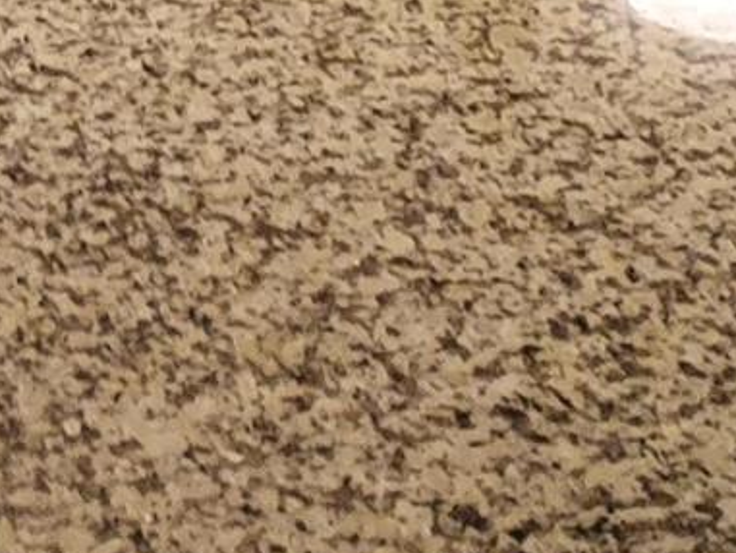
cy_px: -717
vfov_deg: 10.2
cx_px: -570
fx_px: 2744
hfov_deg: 13.7
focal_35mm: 129
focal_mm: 4.6
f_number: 1.8
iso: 400
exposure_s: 1/40
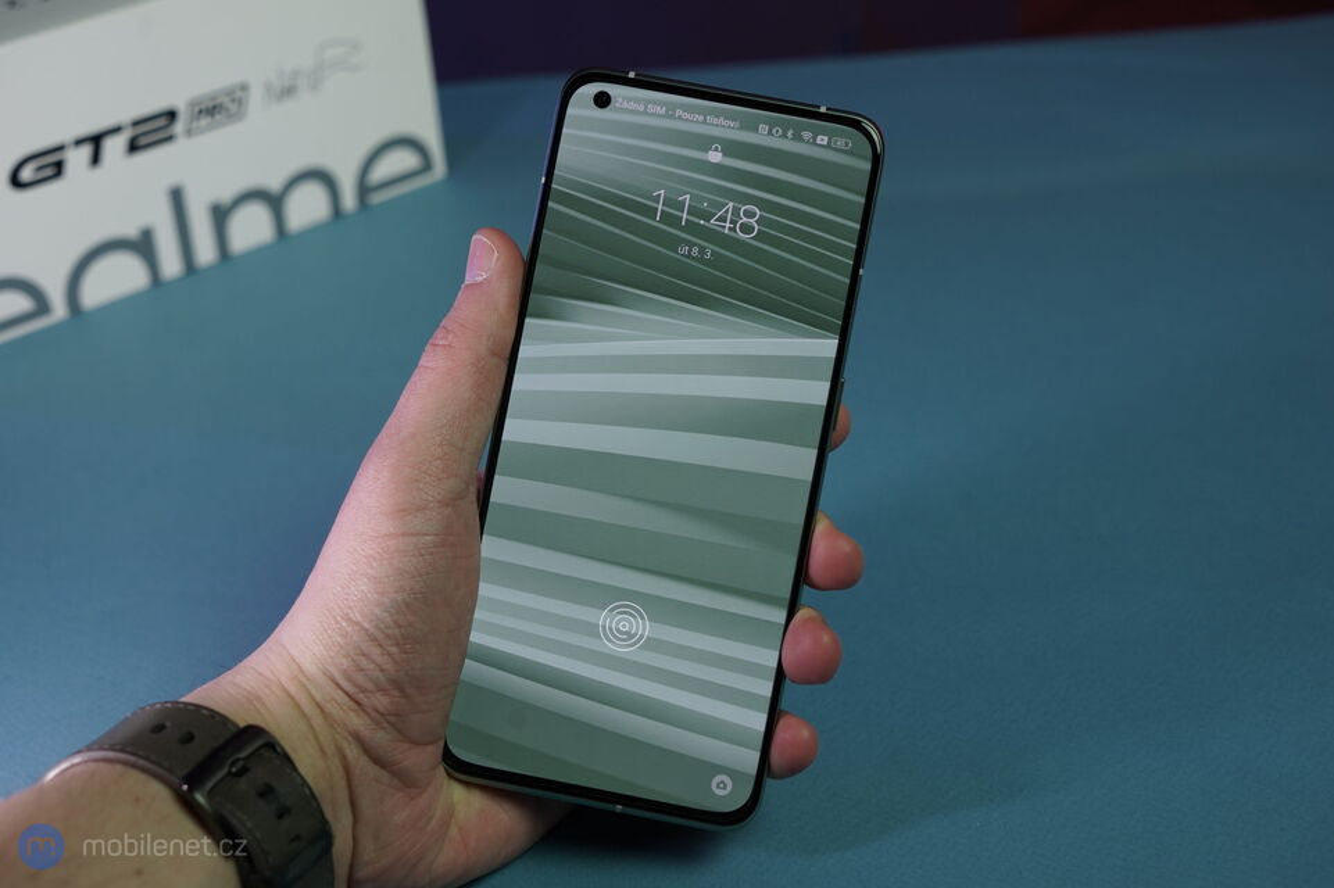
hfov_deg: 41.1
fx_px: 1778
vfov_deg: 28.1
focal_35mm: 48
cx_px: 667
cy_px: 444
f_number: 6.3
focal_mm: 48
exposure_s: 1/160
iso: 640
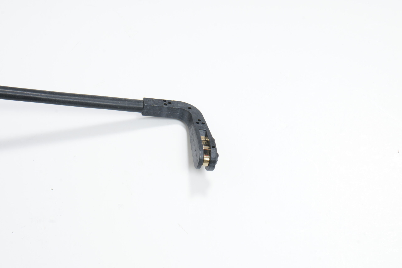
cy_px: 134
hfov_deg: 22.6
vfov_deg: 15.2
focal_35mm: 90
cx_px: 201
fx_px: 1005
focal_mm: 60
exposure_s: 1/250
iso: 125
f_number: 18
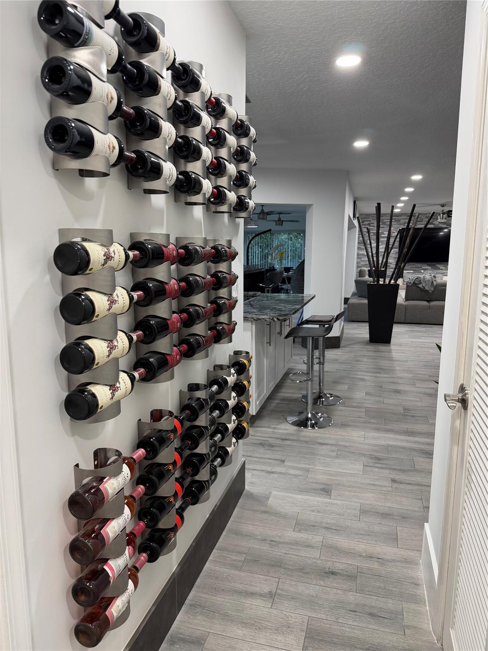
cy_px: 326
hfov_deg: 56.8
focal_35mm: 24
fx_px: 451
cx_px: 244
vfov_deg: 71.6
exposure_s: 1/60
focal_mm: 6.76
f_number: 1.78
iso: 160
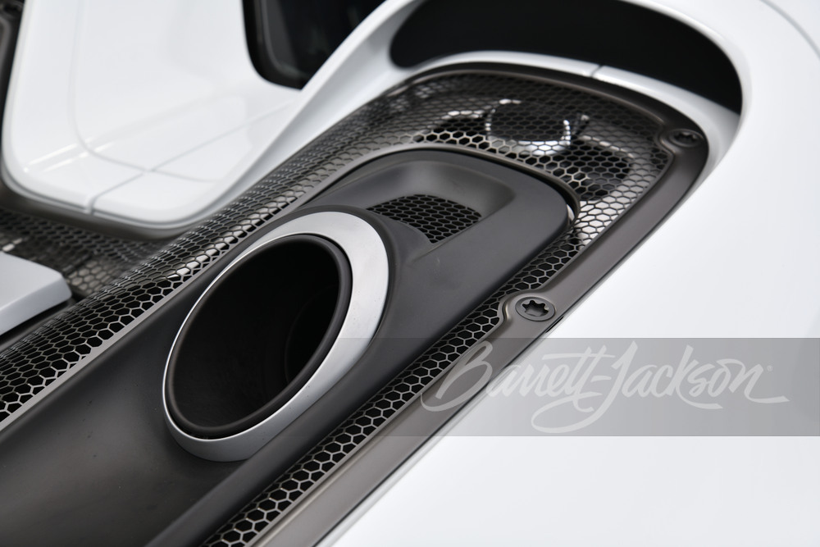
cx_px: 410
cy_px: 274
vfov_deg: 16.1
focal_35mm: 85
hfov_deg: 23.9
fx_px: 1936
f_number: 8
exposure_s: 1/250
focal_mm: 85
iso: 160
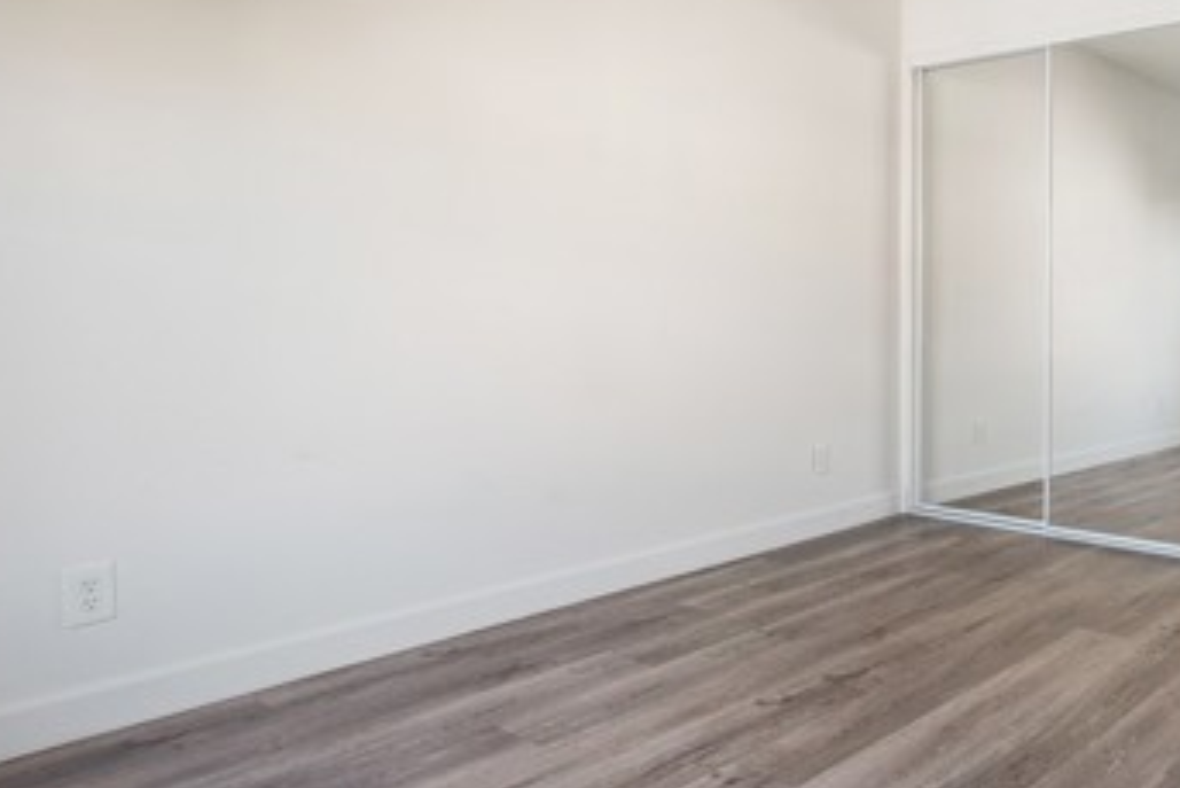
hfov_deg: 58.6
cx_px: 998
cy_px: 298
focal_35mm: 28
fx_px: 918
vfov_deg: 46.1
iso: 250
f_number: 8
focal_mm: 10
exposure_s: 1/2
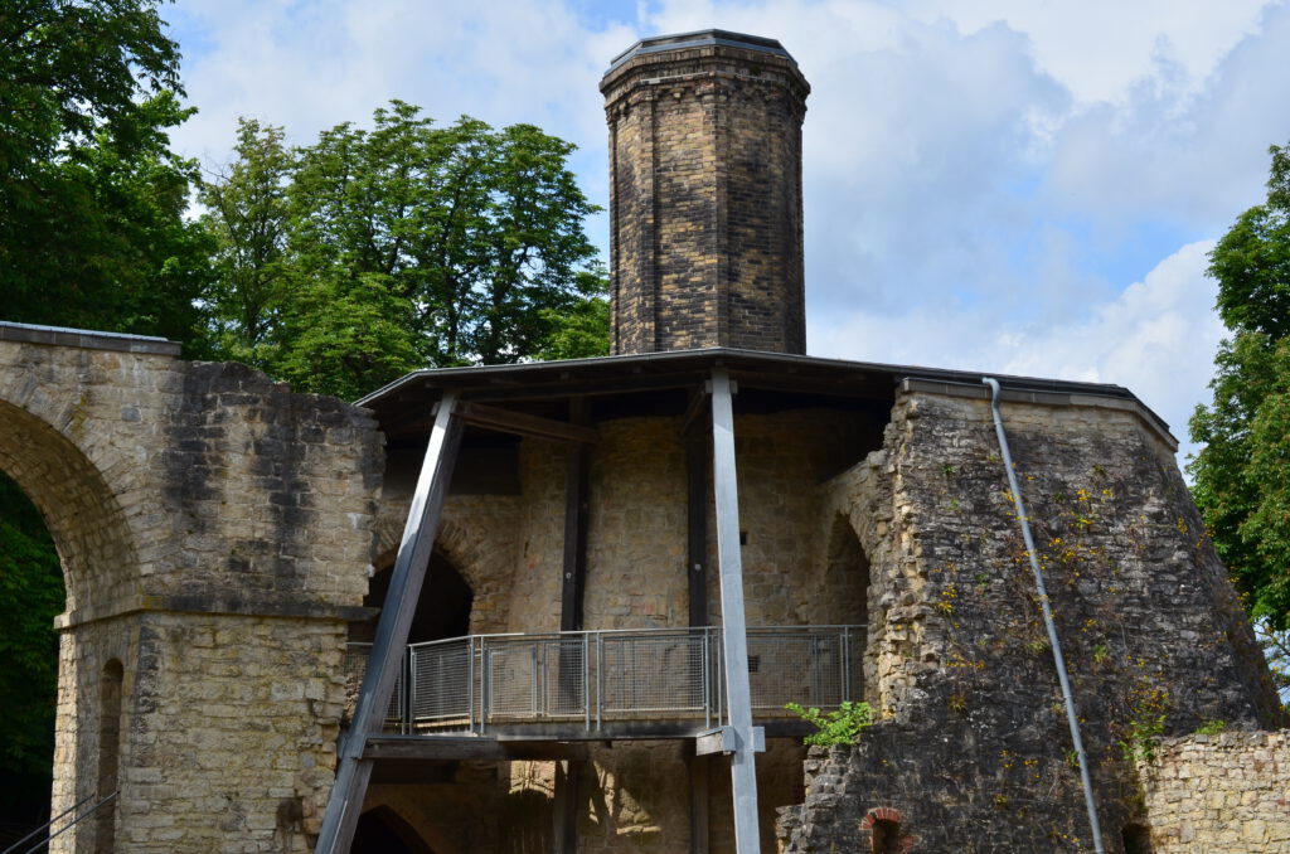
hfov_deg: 33.5
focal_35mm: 60
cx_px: 645
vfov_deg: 22.5
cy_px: 427
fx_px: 2145
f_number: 11
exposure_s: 1/400
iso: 200
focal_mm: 40
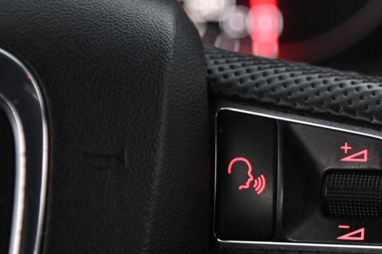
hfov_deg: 6.6
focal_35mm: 314
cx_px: 335
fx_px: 3329
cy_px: 125
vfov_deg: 4.4
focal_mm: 120
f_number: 4
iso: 2000
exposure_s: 1/15
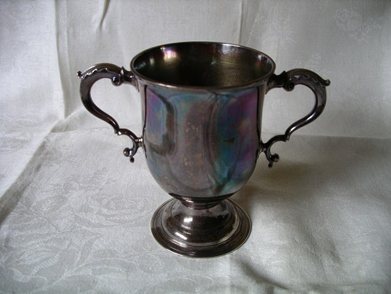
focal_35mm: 37
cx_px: 196
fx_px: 418
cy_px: 147
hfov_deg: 50.1
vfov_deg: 38.7
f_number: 2.8
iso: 125
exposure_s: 1/40
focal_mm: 7.8
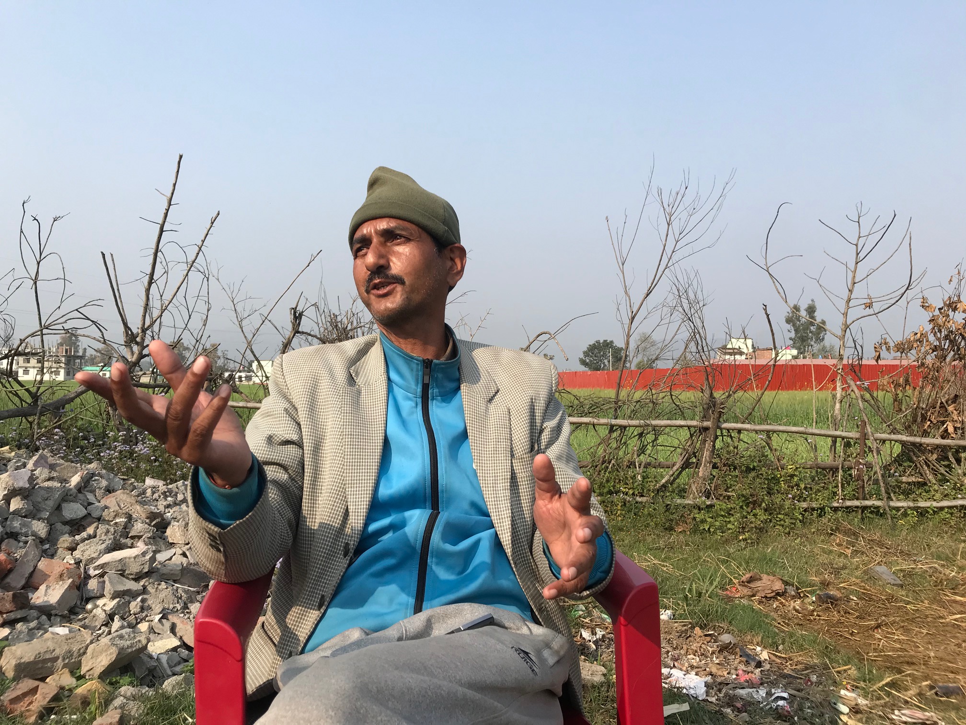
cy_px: 362
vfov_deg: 49.7
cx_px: 483
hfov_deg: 63.4
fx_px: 781
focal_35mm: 28
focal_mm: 3.99
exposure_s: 1/1597
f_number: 1.8
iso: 20
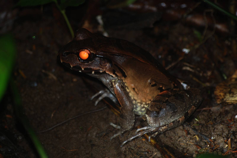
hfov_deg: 5.7
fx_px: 2373
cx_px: 118
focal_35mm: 360
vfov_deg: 3.8
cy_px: 79
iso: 400
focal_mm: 240
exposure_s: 1/60
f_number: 5.3
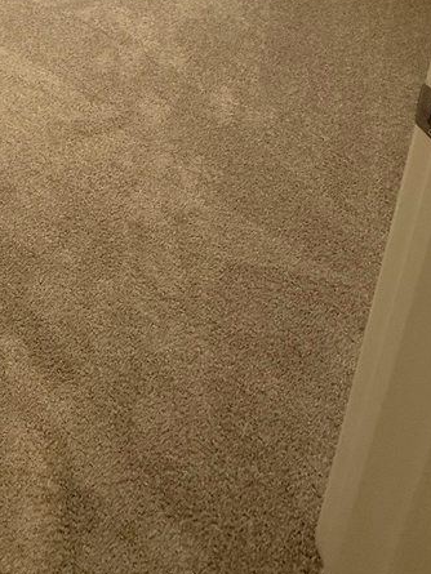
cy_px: -106
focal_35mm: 34
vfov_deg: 39.7
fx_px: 564
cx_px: 18
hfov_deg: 38.0
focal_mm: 2.22
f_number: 2.2
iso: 250
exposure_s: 1/60
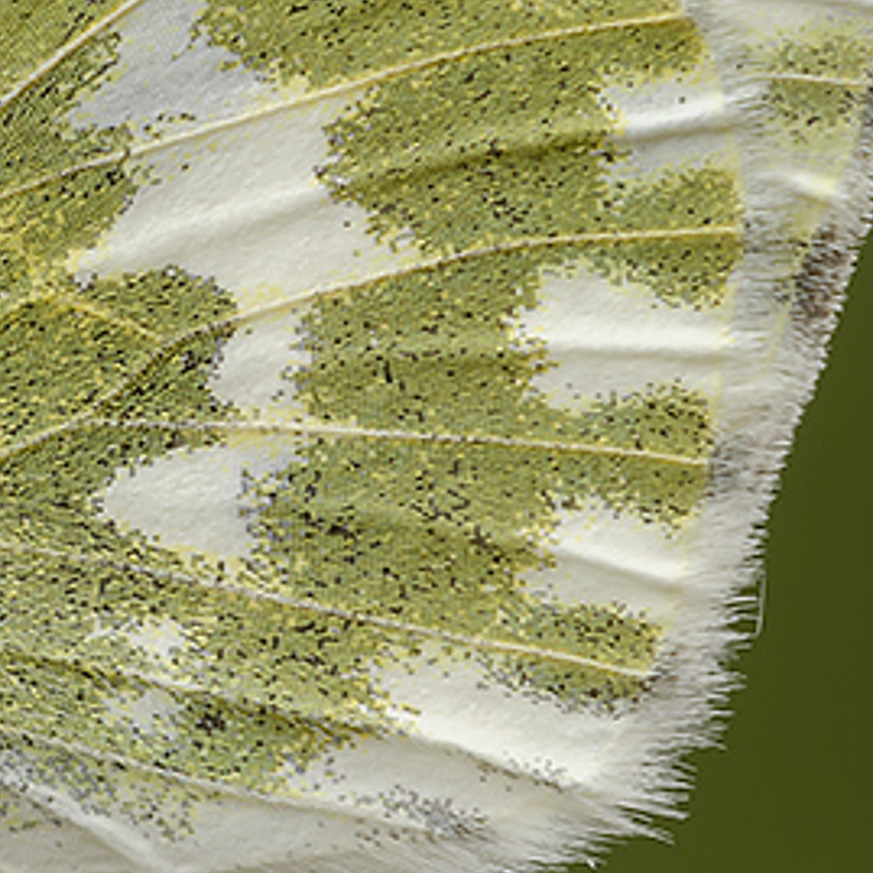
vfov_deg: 2.0
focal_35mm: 875
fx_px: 24966
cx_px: -422
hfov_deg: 2.0
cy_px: 443
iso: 100
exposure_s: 1/4
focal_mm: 180
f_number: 13
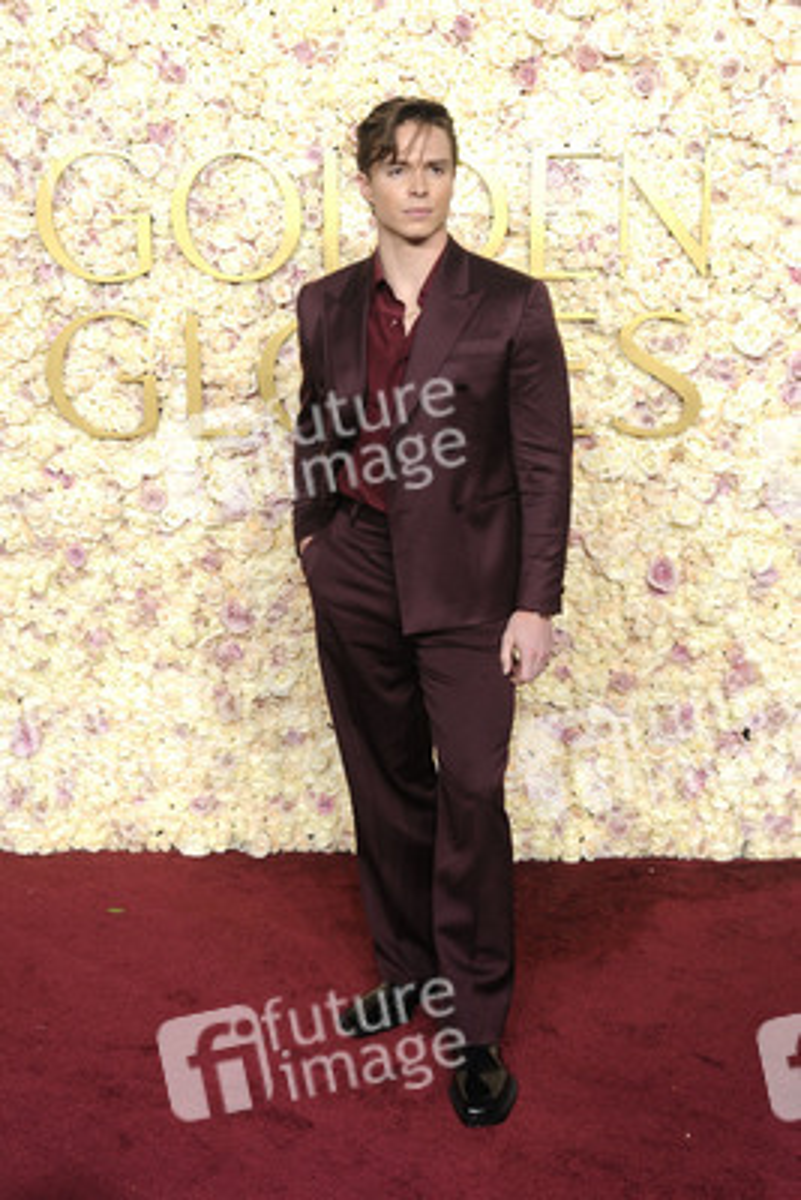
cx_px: 400
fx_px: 1600
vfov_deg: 41.1
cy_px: 600
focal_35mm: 48
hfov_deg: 28.1
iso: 1000
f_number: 11
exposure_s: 1/250
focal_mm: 48
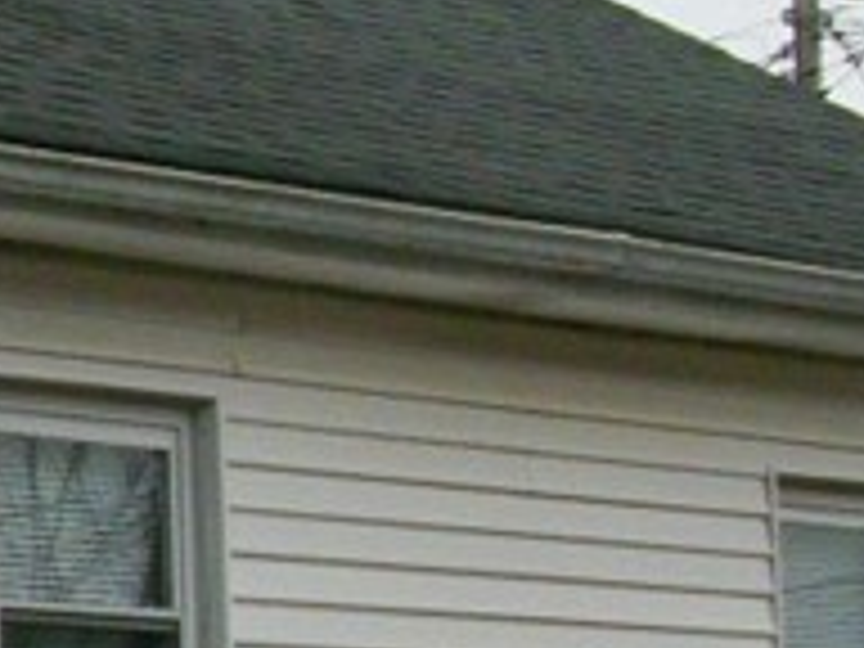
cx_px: -756
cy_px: 675
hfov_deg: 10.7
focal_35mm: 171
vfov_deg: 8.6
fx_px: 4268
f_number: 8.8
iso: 80
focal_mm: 5.7
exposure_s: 1/160
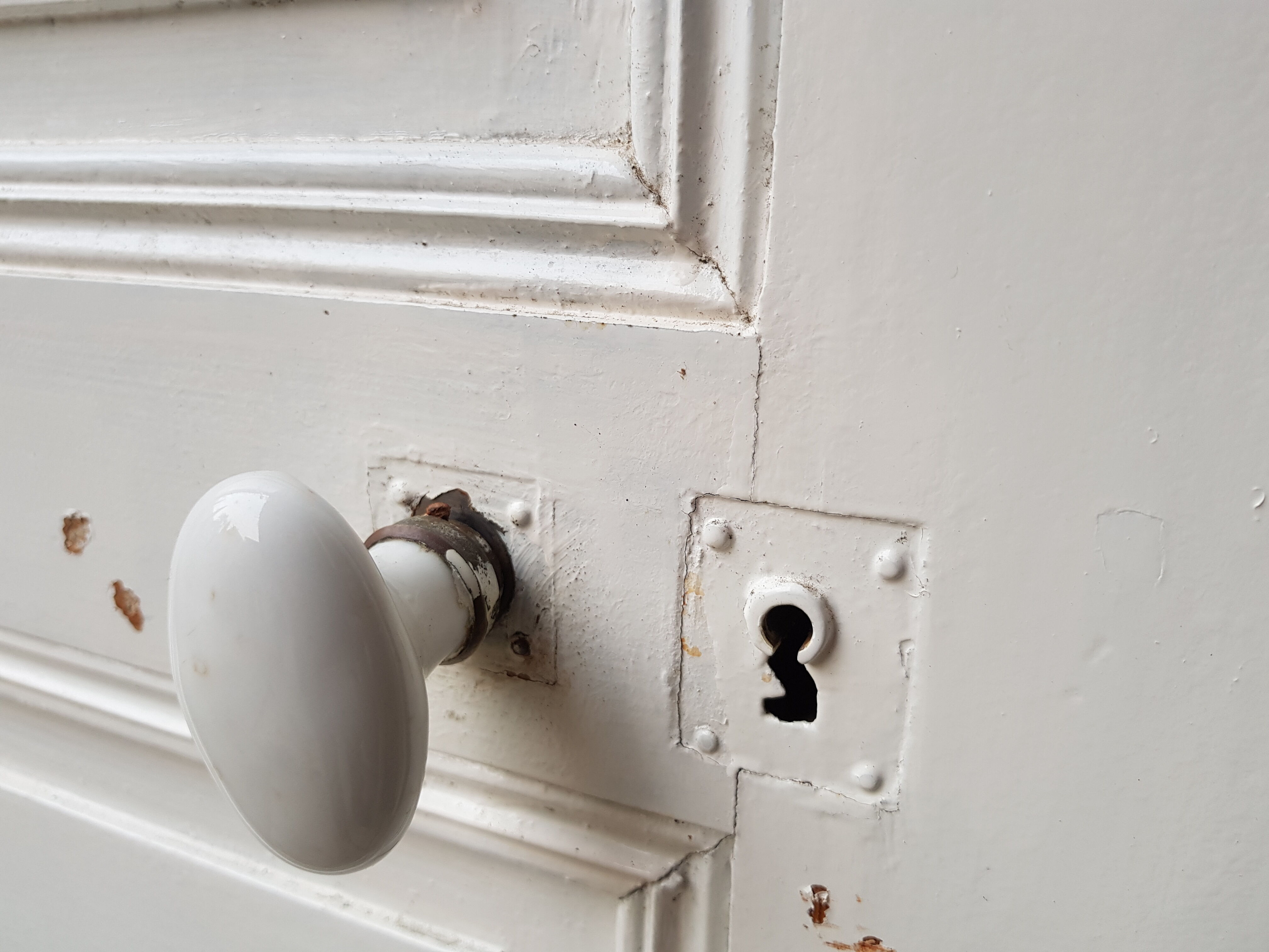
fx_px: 953
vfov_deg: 53.1
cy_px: 476
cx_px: 634
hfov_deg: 67.3
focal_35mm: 26
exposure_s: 1/50
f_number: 1.7
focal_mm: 4.2
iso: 64
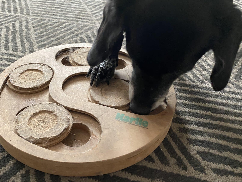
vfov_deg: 42.9
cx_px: 101
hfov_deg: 55.1
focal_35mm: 33
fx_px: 231
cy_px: 84
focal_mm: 4.25
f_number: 1.8
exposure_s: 1/42
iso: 500
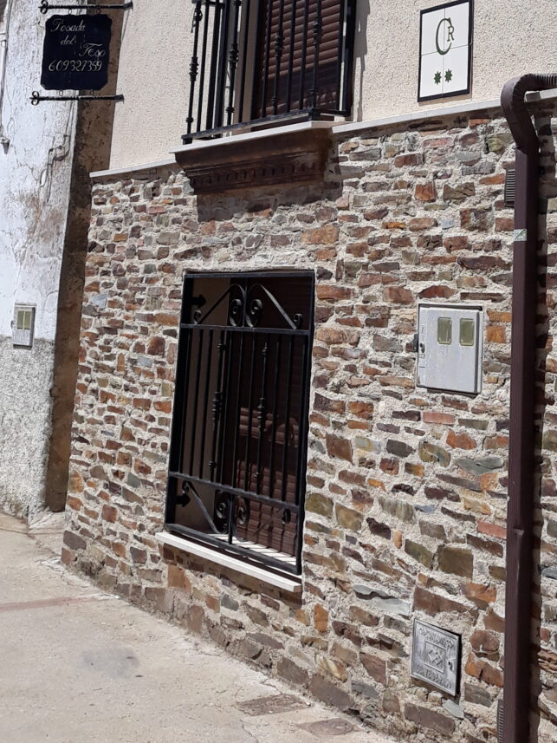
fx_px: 1351
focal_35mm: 63
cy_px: 10
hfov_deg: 22.8
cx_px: 491
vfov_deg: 28.9
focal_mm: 3.71
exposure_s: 1/2532
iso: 40
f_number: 1.7
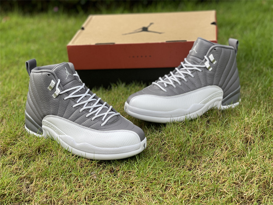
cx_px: 136
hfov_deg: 30.3
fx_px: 505
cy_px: 102
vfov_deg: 22.9
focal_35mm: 64
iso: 25
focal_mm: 7.5
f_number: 2.2
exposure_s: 1/285
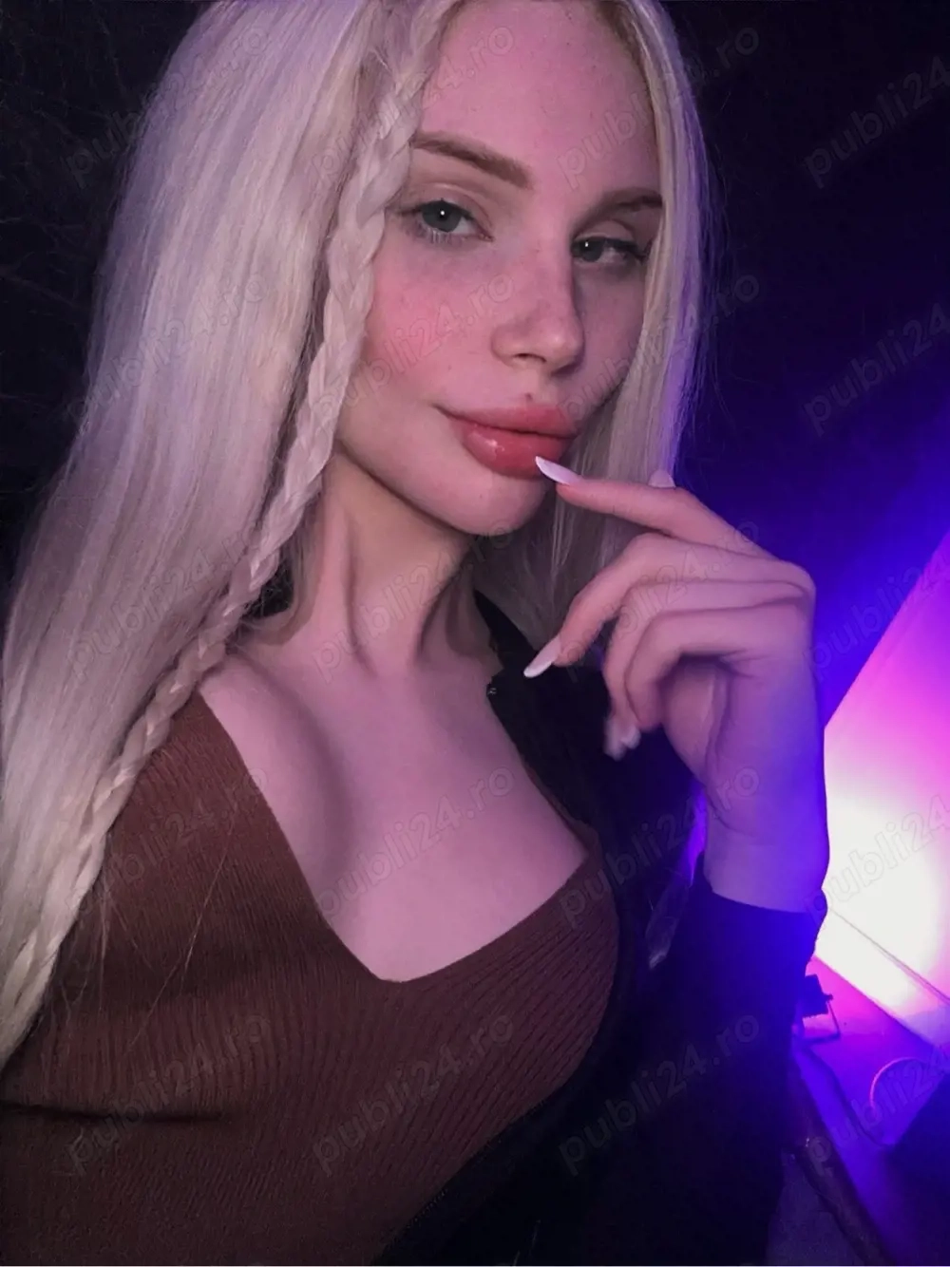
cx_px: 475
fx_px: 1098
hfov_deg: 46.8
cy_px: 634
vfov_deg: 60.0
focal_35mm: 30
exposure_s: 1/25
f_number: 1.9
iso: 200
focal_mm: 2.69
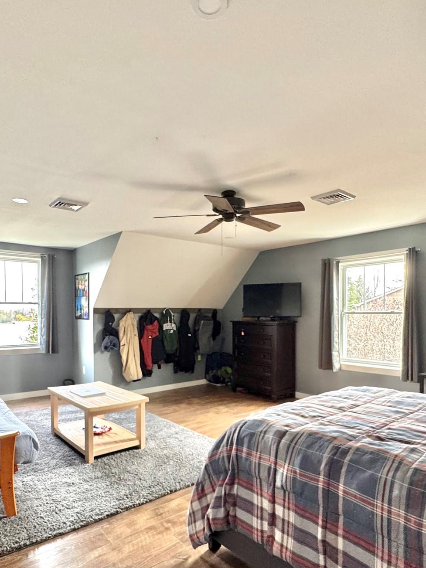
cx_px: 205
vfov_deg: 76.0
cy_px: 322
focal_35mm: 22
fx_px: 361
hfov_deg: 61.1
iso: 500
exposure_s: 1/60
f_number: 2.2
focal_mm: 2.22
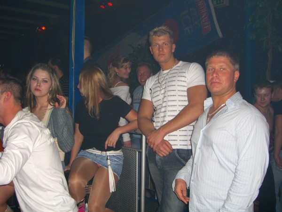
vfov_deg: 37.7
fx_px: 310
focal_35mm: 38
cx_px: 141
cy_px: 106
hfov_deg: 49.0
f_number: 2.8
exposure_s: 1/60
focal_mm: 7.9
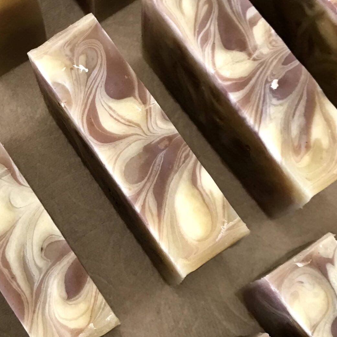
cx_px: 124
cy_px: 178
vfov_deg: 28.2
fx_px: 672
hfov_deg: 28.0
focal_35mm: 61
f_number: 1.8
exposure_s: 1/30
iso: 20
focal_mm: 3.99
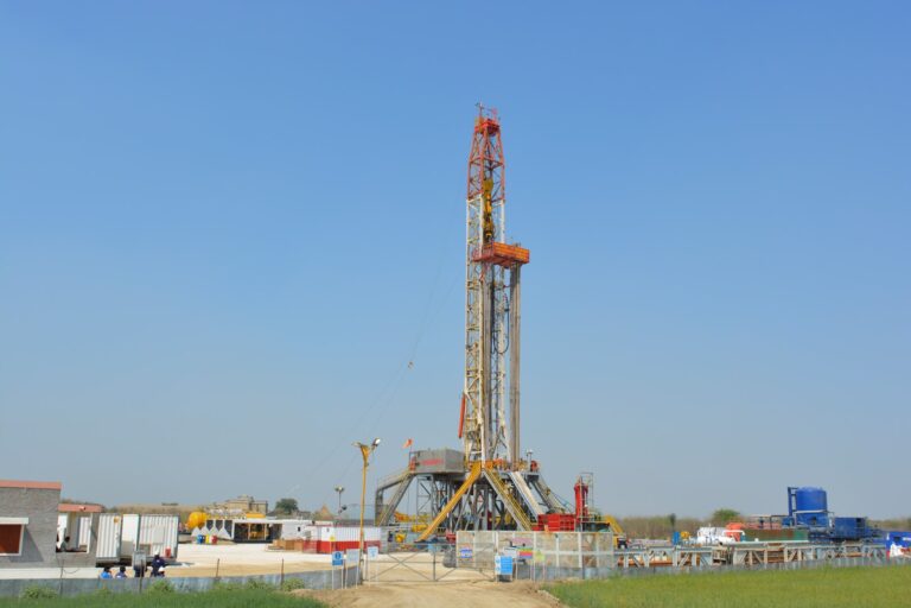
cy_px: 304
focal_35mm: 39
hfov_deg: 49.6
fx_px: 987
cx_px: 456
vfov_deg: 34.2
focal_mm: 26
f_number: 9
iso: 100
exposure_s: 1/320
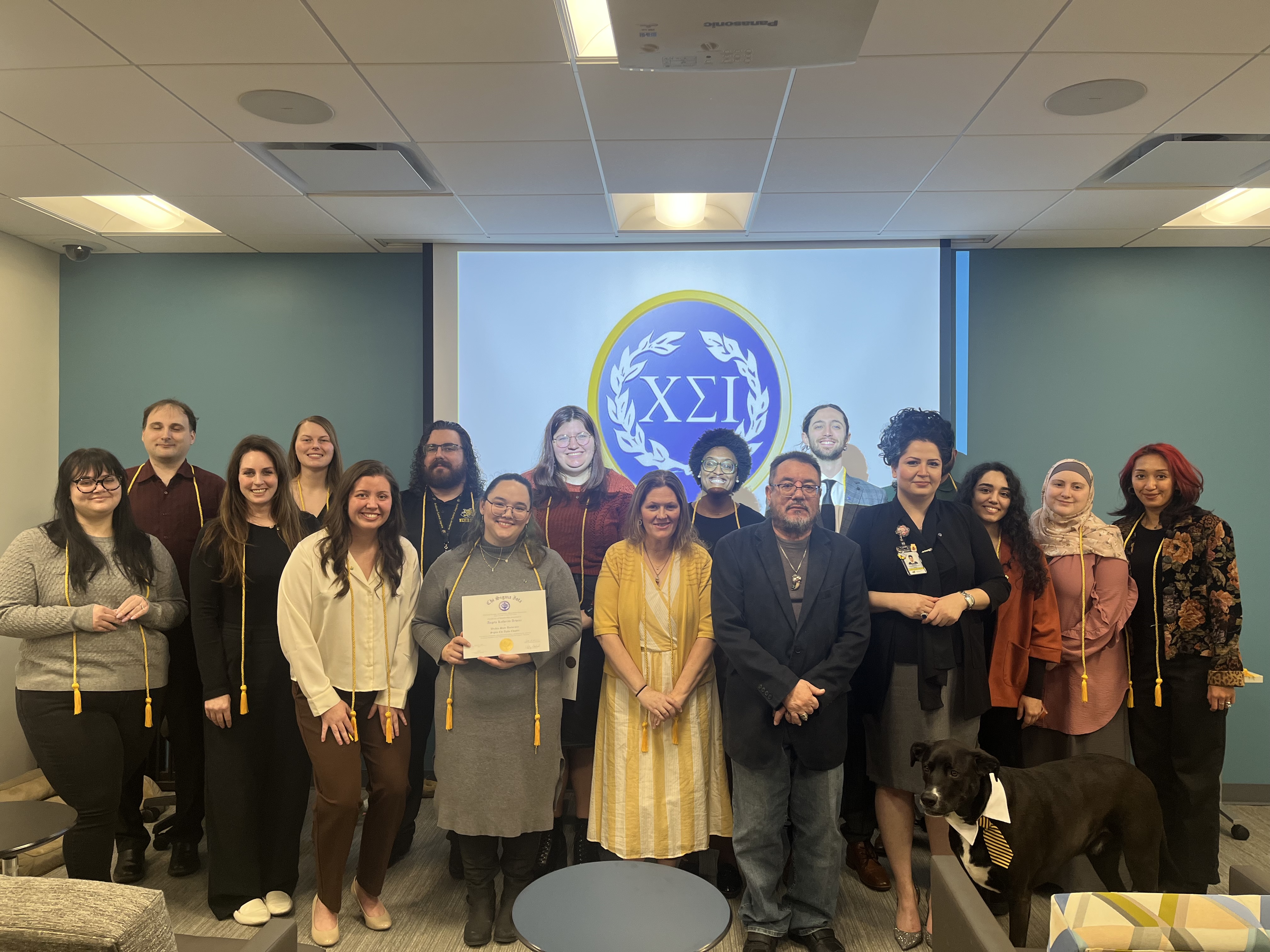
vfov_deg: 53.1
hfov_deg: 67.3
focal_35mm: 26
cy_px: 476
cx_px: 635
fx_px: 954
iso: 64
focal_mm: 5.1
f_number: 1.6
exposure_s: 1/60
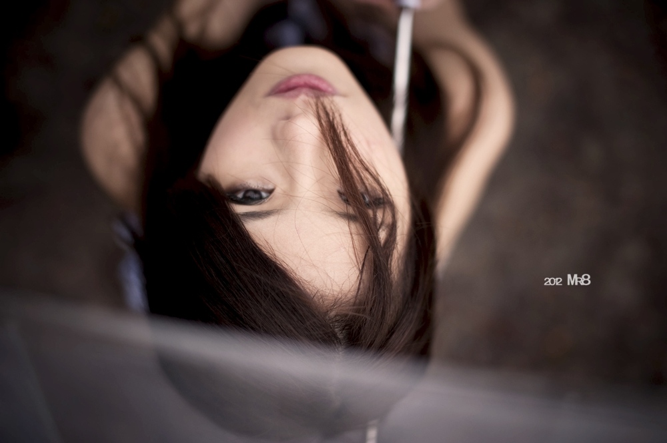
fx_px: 926
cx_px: 334
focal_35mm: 50
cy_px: 222
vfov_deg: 26.9
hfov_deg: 39.6
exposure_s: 1/320
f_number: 1.8
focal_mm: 50
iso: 500
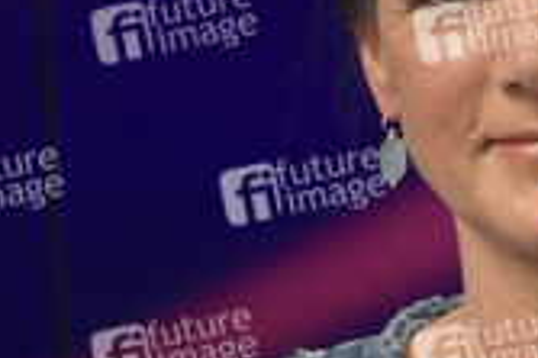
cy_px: 106
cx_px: 540
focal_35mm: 130
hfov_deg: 15.5
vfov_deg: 10.5
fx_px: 1941
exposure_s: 1/200
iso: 1600
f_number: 6.3
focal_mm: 48
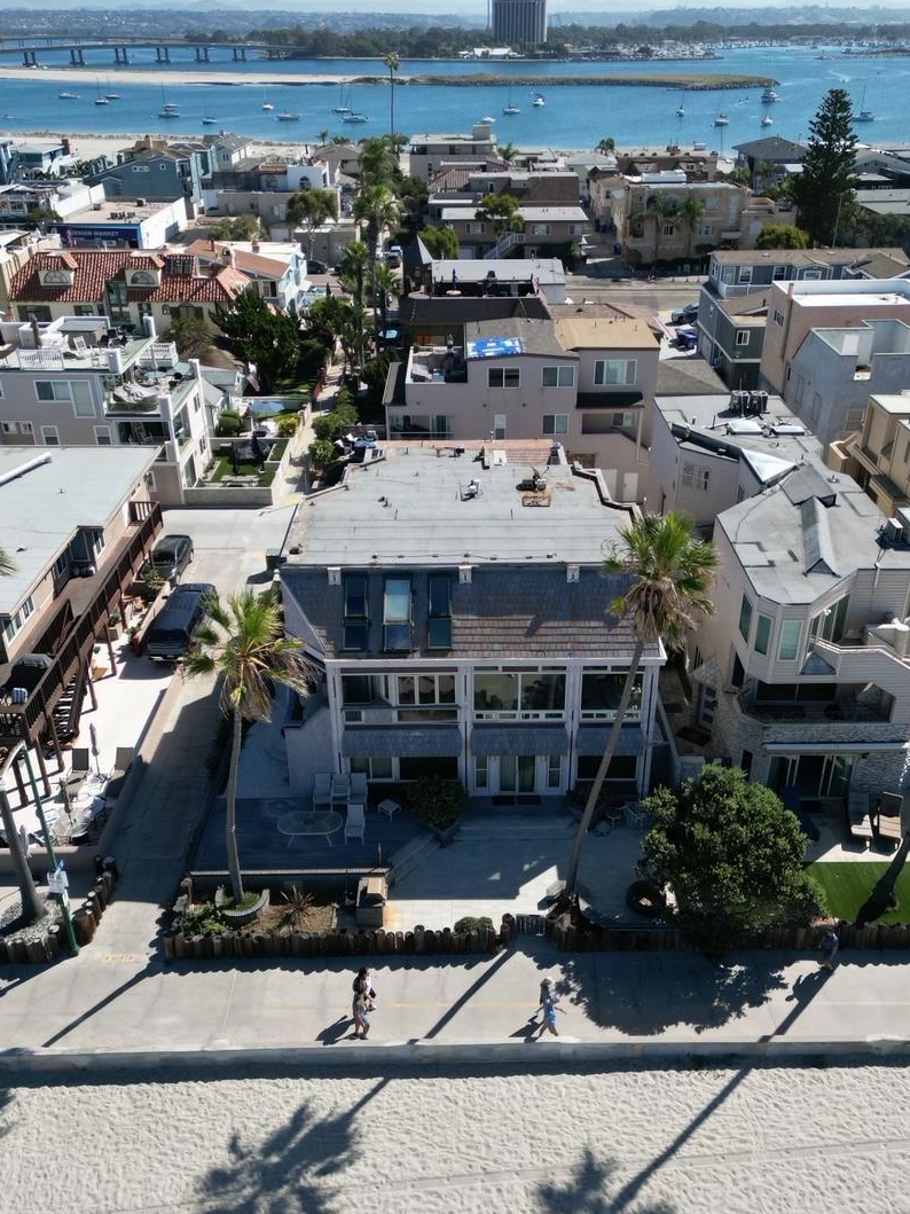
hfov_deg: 48.2
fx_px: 1017
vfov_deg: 61.6
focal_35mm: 29
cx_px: 464
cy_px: 583
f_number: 1.7
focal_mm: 6.72
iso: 130
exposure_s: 1/3200
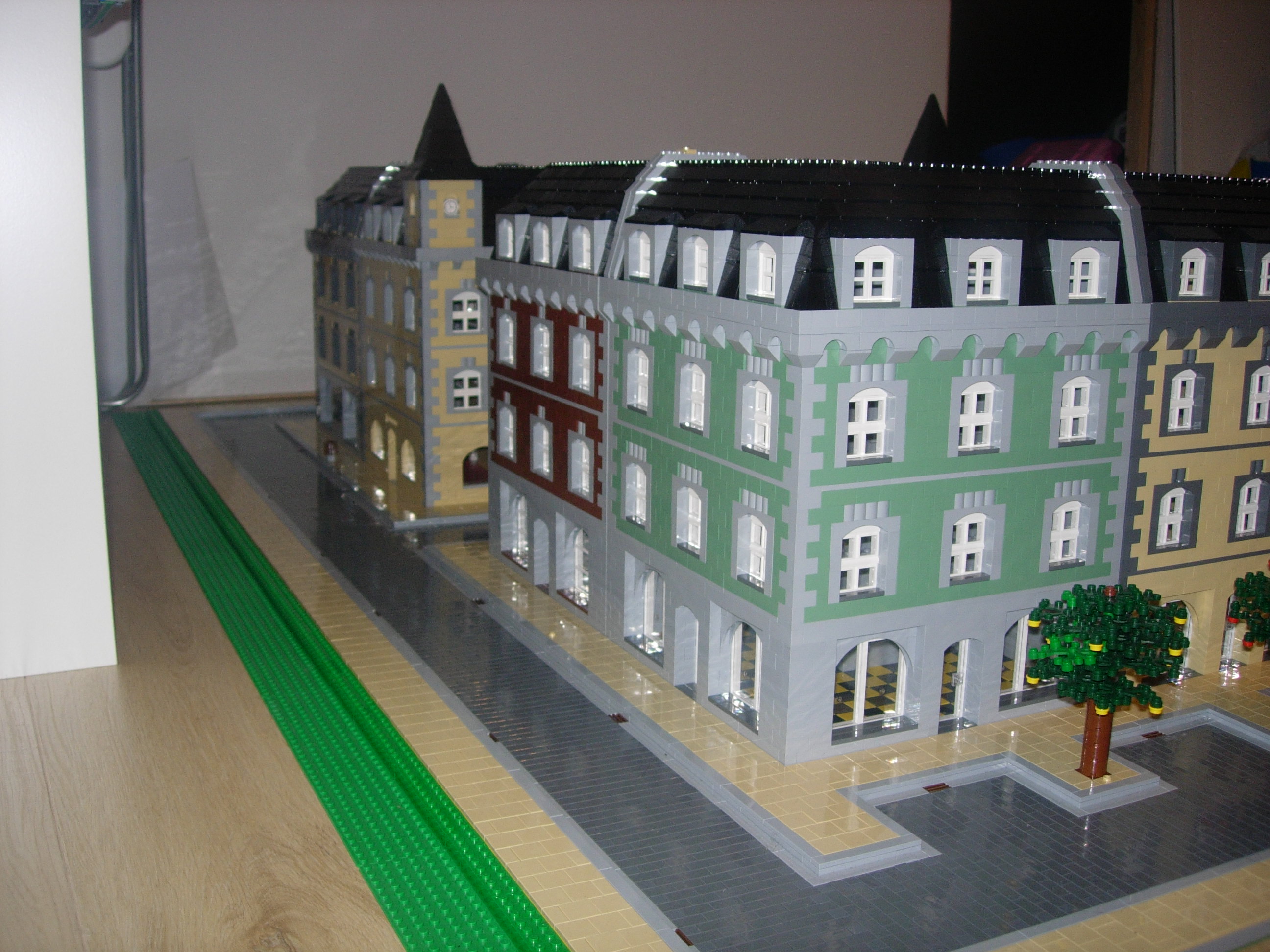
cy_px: 476
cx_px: 635
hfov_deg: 49.0
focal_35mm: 38
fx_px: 1394
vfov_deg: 37.7
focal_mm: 7.8
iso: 79
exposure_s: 1/64
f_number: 2.8
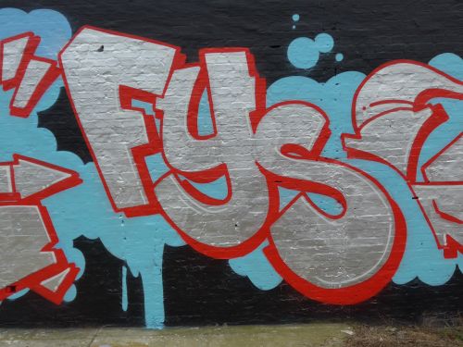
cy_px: 174
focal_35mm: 36
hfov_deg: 51.4
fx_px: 482
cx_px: 232
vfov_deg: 39.7
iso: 80
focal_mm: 7.5
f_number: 2.8
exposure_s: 1/250
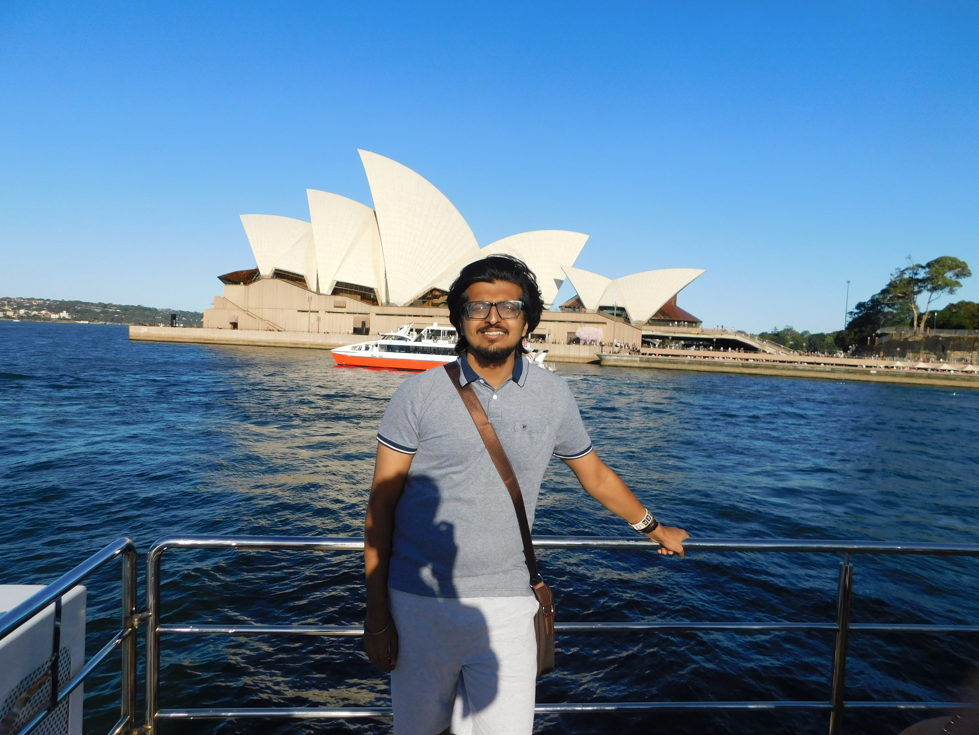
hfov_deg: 73.9
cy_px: 368
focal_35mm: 23
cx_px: 490
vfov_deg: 58.9
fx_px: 650
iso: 125
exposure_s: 1/500
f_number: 6
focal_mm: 4
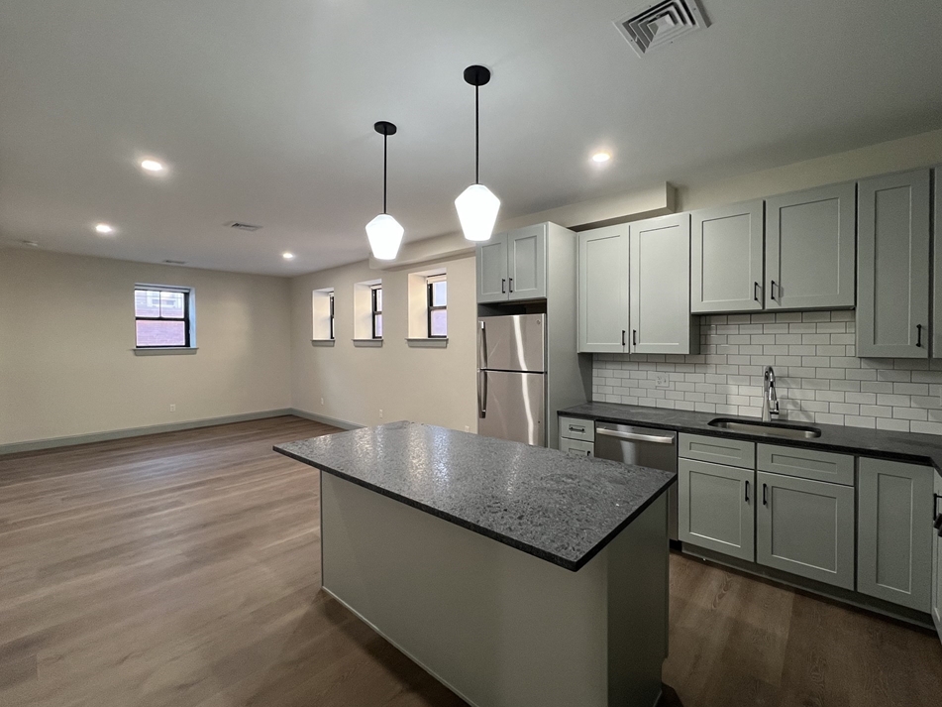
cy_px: 347
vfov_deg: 85.7
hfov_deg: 101.9
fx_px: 381
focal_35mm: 14
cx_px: 499
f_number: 1.8
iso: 250
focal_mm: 1.57
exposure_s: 1/120
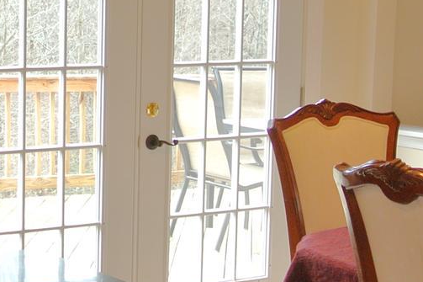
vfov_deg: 12.4
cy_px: 152
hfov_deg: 18.2
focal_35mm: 110
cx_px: 29
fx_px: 1292
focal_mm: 10
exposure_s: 1/60
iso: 100
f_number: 3.5
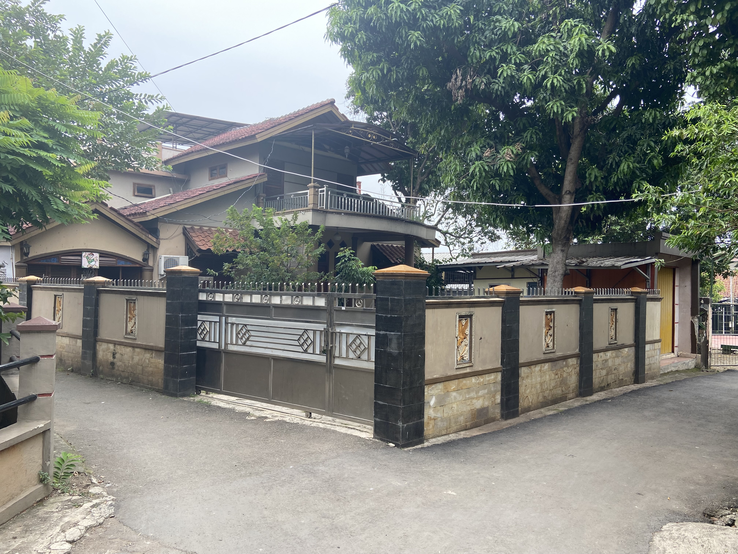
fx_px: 554
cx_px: 369
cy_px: 277
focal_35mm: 26
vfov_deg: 53.1
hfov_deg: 67.3
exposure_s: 1/454
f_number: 1.8
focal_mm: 4.25
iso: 32
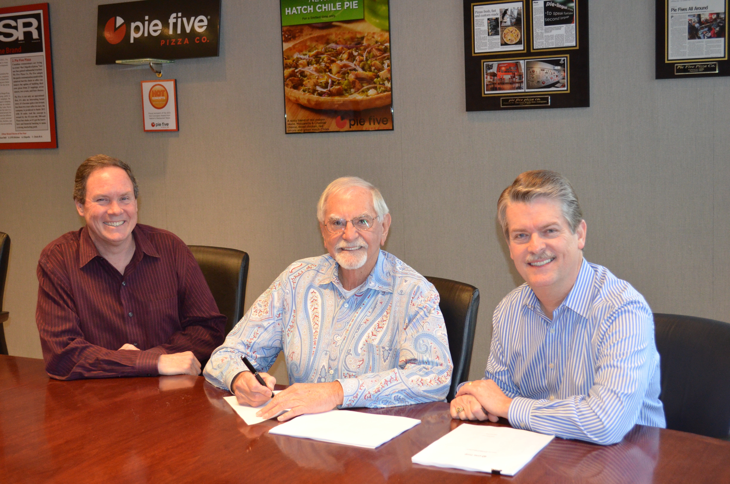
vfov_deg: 28.0
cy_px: 242
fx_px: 971
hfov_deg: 41.2
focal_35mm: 48
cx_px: 365
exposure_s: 1/60
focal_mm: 32
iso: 2000
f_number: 4.8
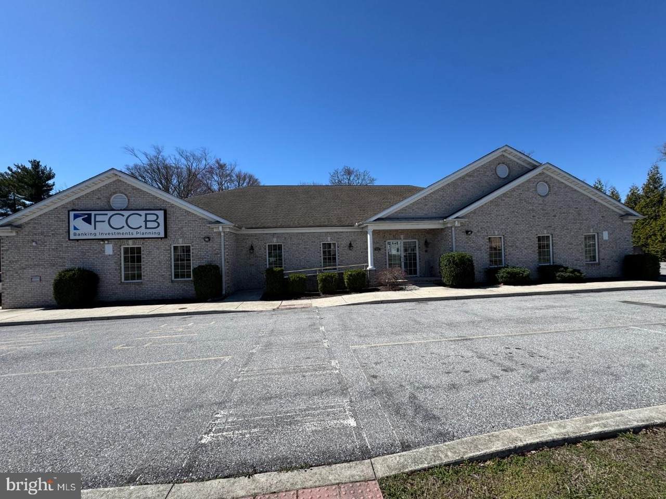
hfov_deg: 102.1
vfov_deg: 85.7
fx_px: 269
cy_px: 250
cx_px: 333
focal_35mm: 14
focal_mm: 2.22
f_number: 2.2
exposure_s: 1/1927
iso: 50
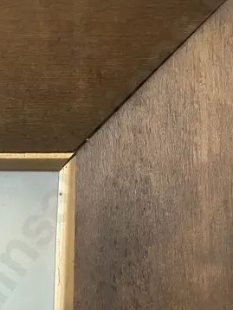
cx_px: 31
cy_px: 239
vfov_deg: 24.1
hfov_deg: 18.2
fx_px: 717
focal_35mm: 80
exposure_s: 1/50
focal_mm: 3.99
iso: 160
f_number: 1.8
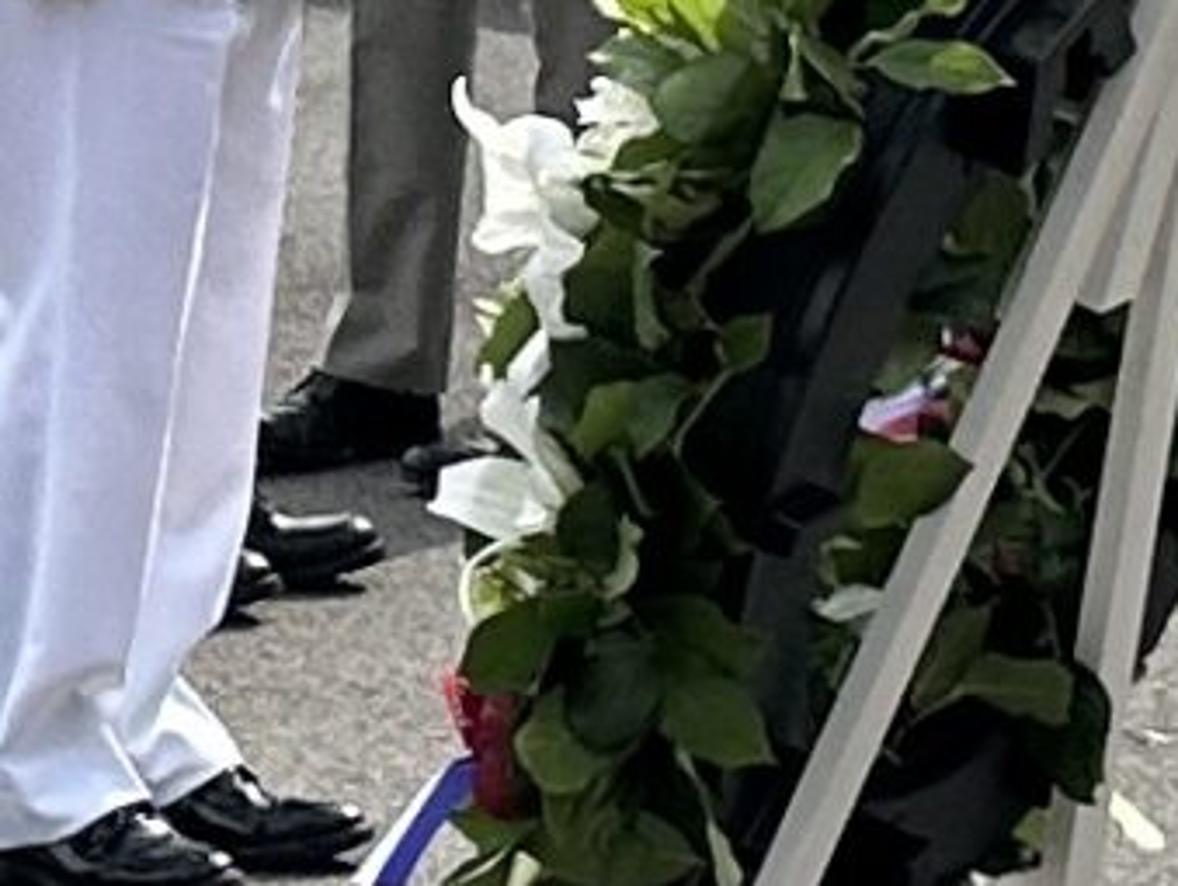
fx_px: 6166
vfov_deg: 8.0
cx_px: -1724
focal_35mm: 181
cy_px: -584
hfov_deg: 9.6
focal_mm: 6.86
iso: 80
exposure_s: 1/4348
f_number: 1.78
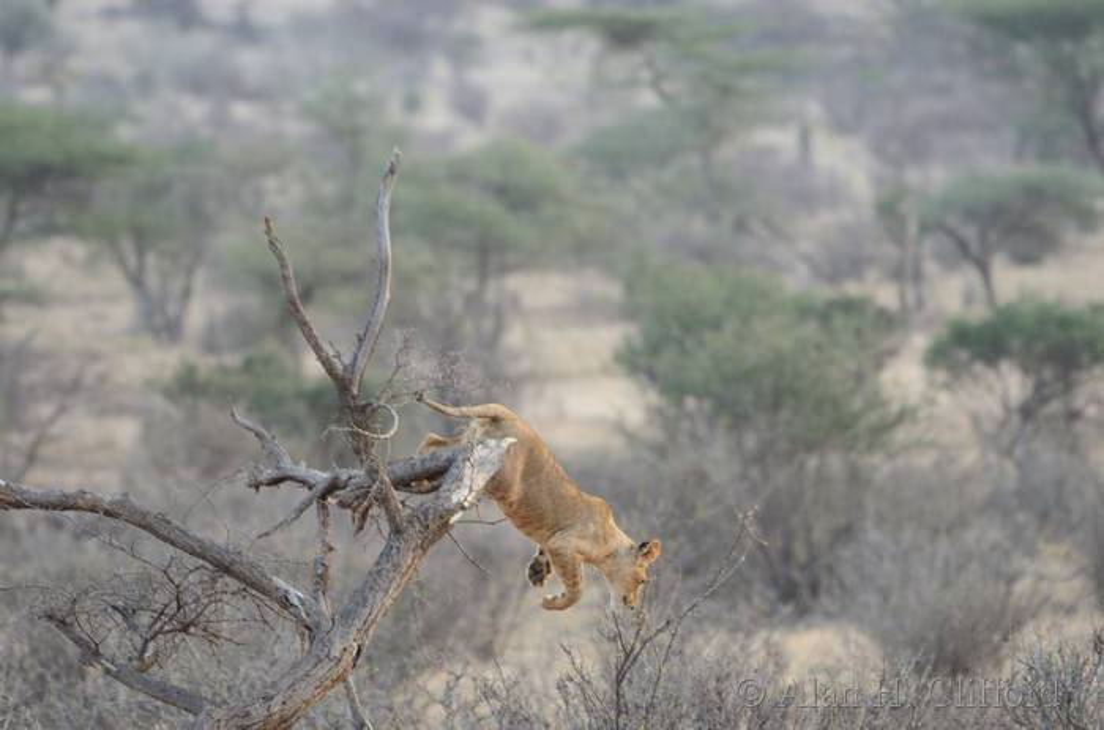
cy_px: 365
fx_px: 18354
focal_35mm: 600
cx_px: 552
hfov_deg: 3.4
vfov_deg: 2.3
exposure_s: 1/400
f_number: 5.6
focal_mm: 400
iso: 1400
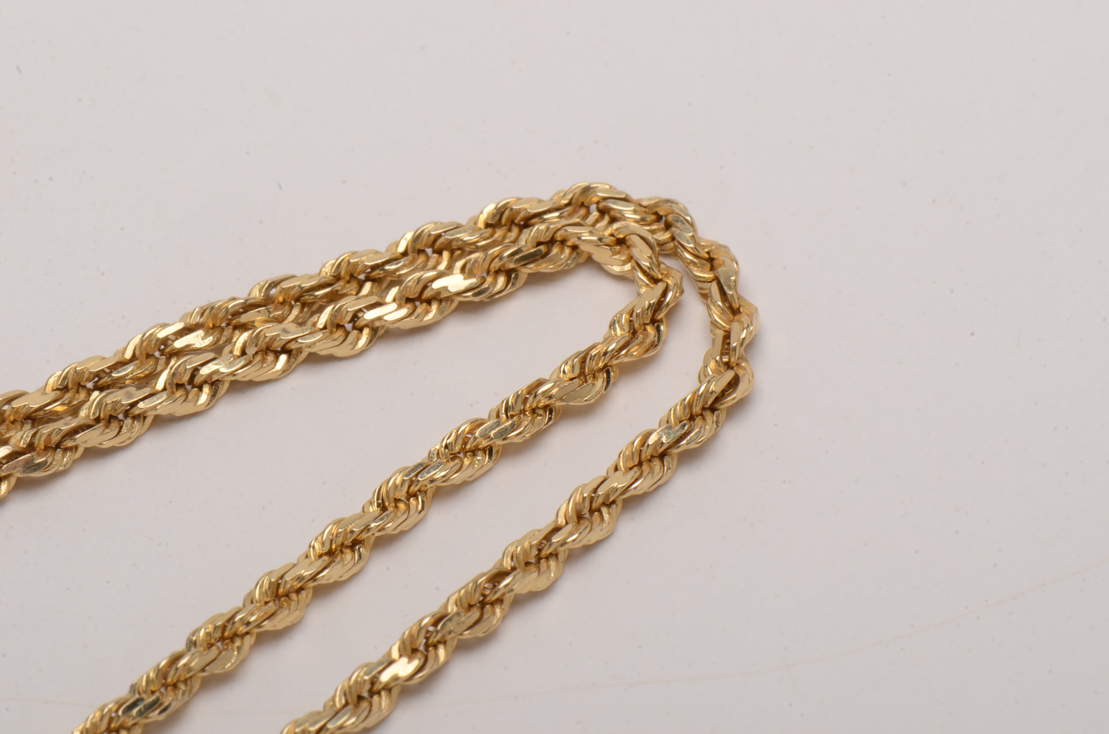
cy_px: 367
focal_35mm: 128
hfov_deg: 16.1
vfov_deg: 10.7
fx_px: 3920
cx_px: 554
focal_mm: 85
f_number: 29
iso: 100
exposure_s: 1/160
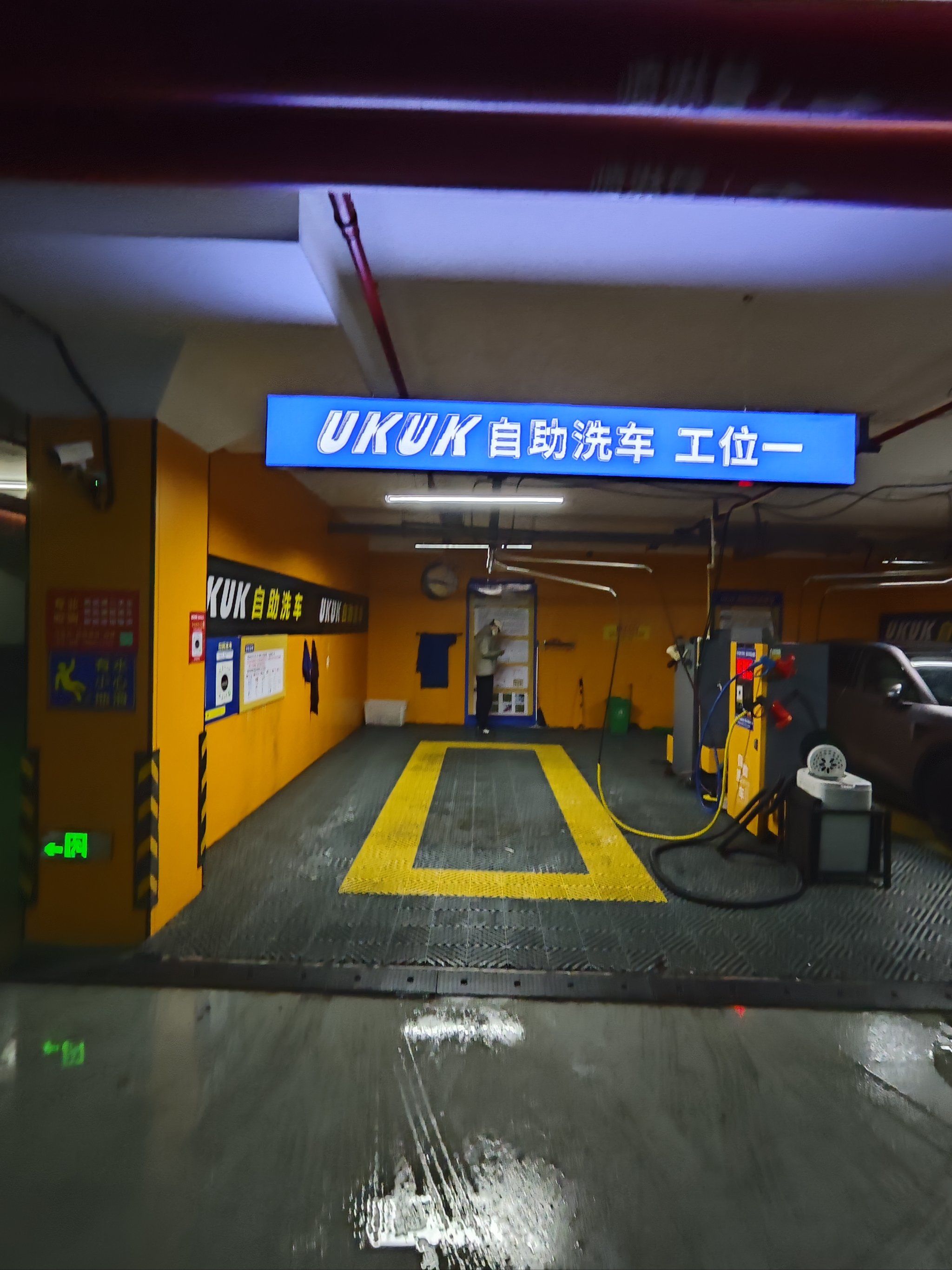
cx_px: 476
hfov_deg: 74.7
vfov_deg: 91.0
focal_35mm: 17
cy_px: 635
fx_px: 623
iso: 1250
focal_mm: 2.16
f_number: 2.2
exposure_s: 1/20
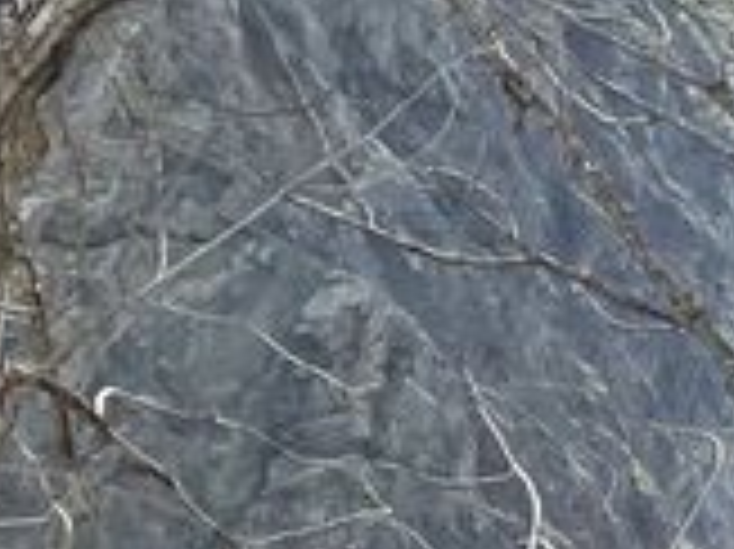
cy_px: 1026
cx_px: 1963
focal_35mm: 160
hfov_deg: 10.1
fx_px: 3390
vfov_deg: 8.8
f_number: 1.6
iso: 32
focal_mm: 4.2
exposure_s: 1/1742
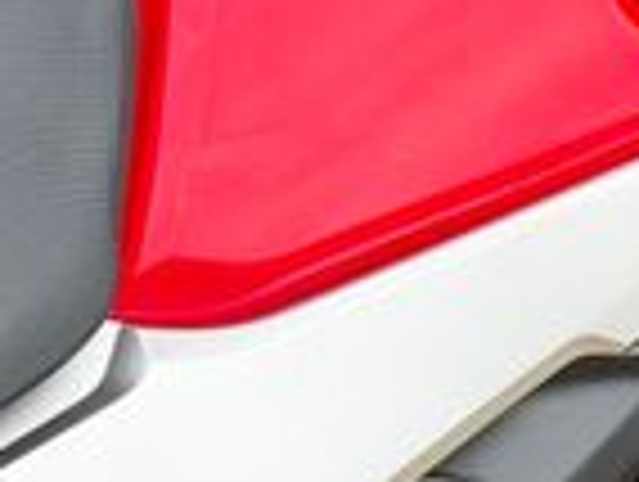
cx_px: 756
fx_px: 3994
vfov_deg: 6.7
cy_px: 892
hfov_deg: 9.0
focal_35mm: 216
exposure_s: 1/209
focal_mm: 6.76
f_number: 1.78
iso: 64
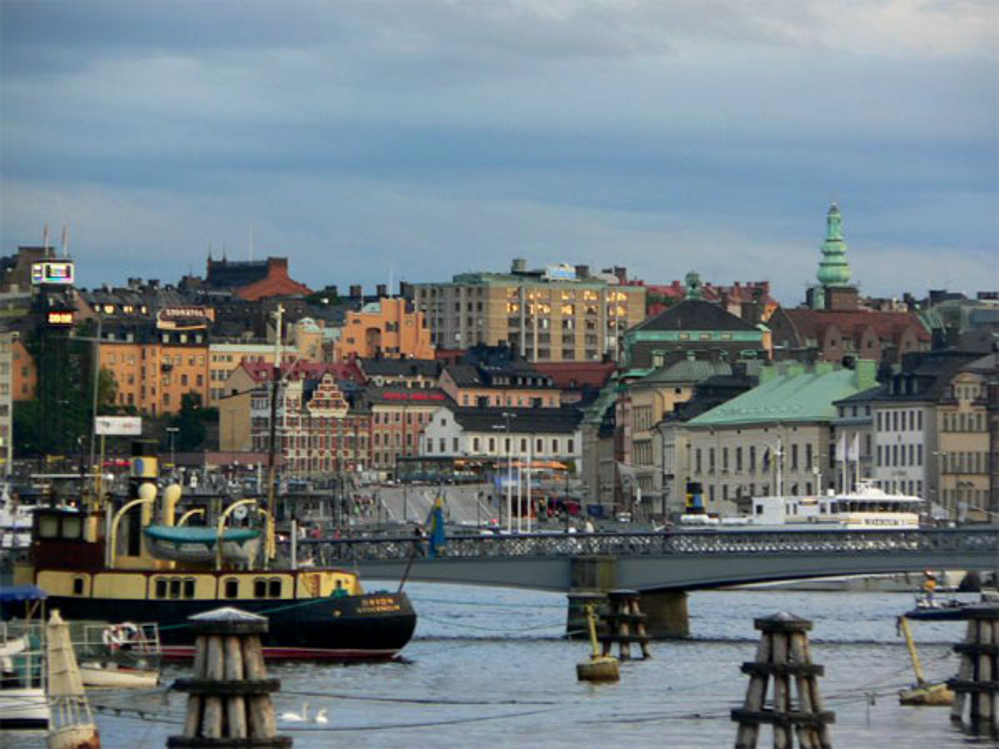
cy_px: 374
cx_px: 500
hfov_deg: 7.8
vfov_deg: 5.9
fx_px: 7301
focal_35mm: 253
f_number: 2.8
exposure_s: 1/80
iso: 80
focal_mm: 33.3
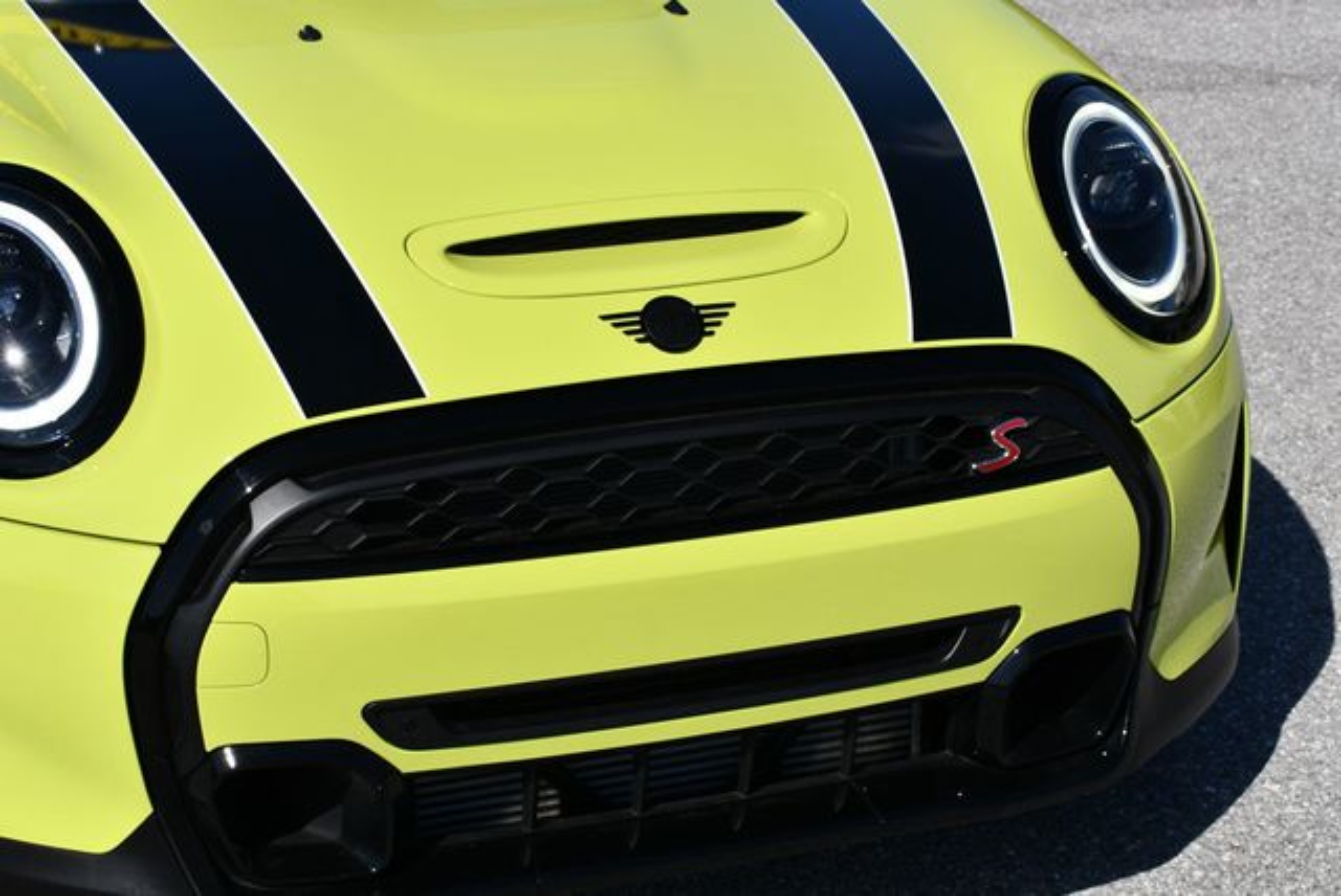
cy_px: 448
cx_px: 670
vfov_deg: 19.5
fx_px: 2610
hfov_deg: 28.8
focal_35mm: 70
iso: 100
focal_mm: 35
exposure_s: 1/400
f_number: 10
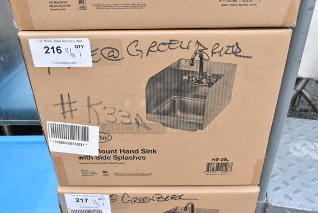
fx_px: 305
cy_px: 106
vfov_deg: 38.4
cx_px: 159
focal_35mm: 34
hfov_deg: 55.1
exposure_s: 1/640
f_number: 13
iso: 6400
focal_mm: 23
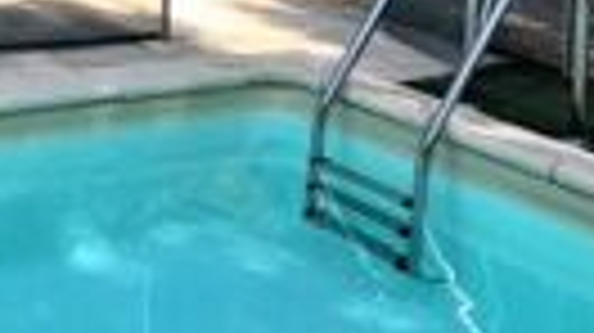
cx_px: 126
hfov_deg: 20.7
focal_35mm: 102
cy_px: -178
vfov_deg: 11.3
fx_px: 1605
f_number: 2.2
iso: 25
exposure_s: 1/641
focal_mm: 4.15
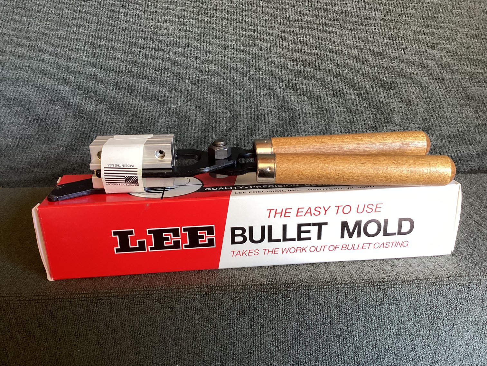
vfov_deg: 45.4
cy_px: 183
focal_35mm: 31
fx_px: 436
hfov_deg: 58.3
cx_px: 244
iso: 125
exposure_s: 1/50
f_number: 2.4
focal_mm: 3.3
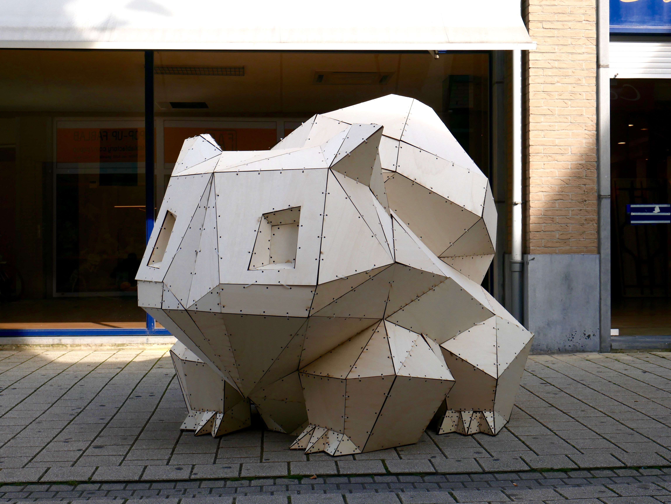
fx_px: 970
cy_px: 252
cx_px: 336
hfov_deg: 38.2
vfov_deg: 29.1
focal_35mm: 50
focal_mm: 25
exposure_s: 1/250
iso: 200
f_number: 9
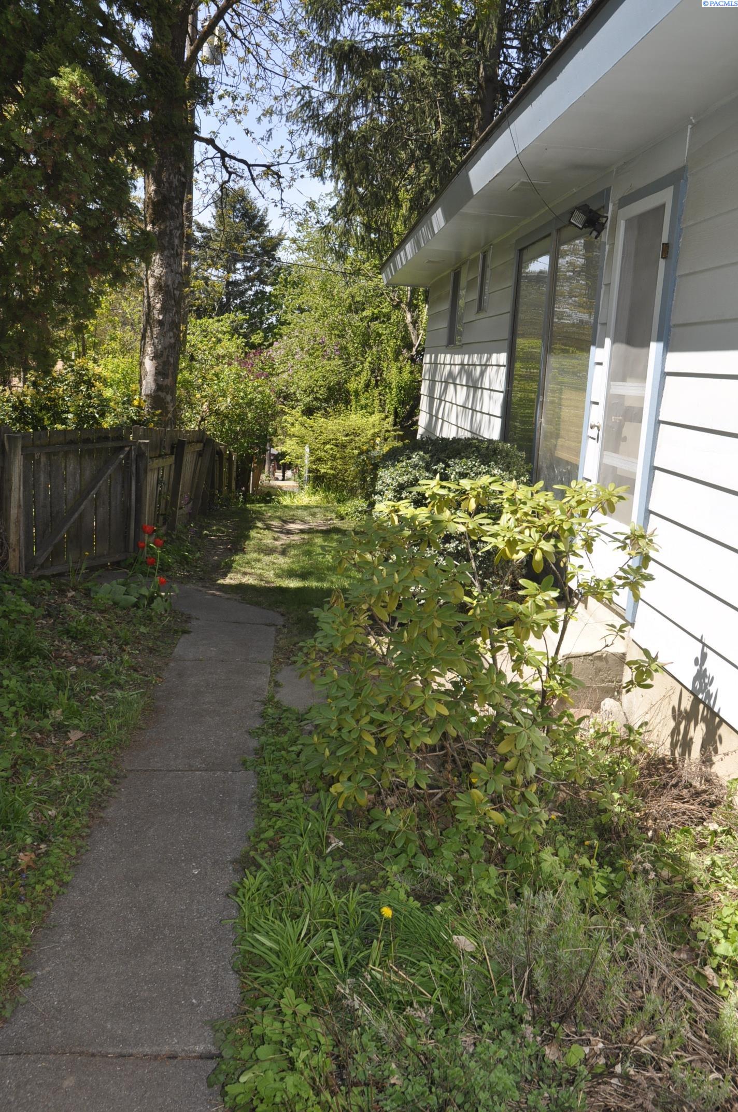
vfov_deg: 57.3
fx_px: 1017
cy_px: 556
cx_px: 369
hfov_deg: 39.9
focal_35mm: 33
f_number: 9
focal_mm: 22
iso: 200
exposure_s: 1/200
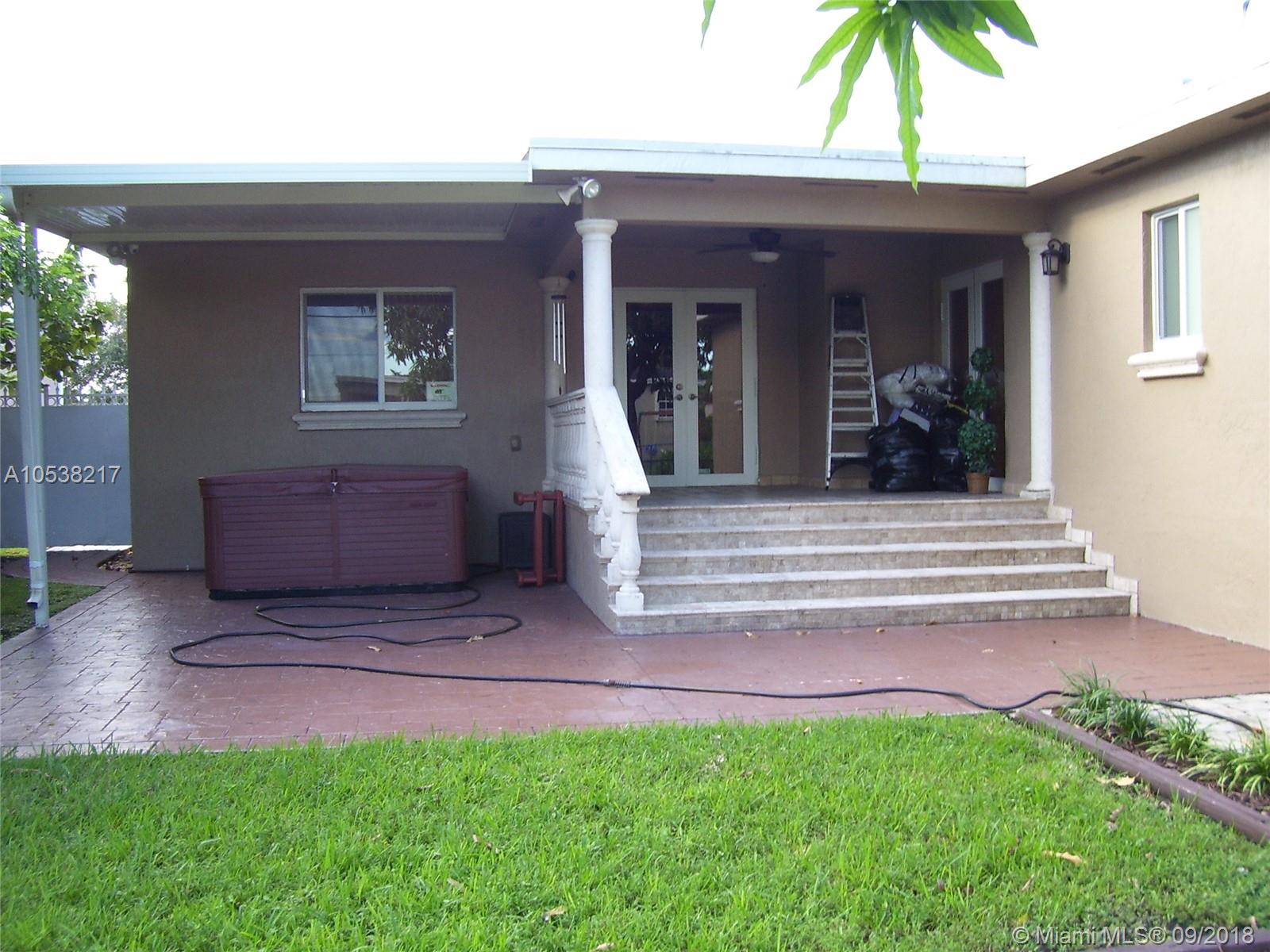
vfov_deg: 41.8
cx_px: 635
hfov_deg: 54.0
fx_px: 1247
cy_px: 476
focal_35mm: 34
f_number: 2.7
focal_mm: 5.6
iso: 80
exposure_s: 1/60
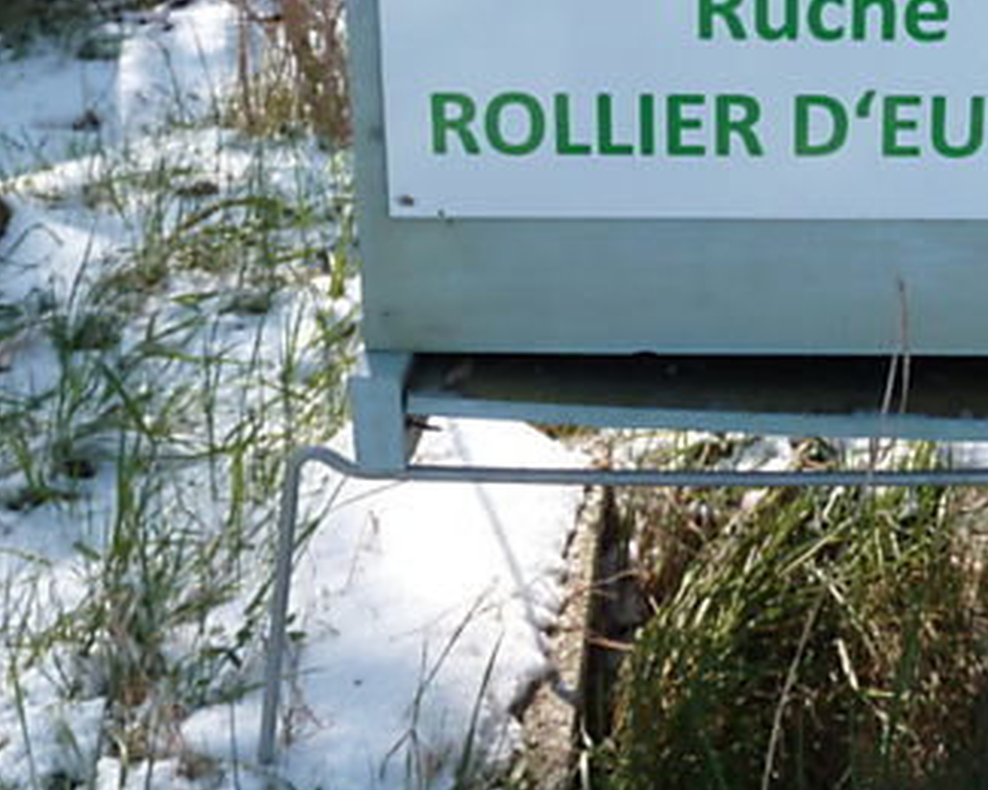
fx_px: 1754
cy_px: 85
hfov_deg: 30.6
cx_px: 803
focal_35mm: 60
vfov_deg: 24.7
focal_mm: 4.1
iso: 80
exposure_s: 1/250
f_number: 4
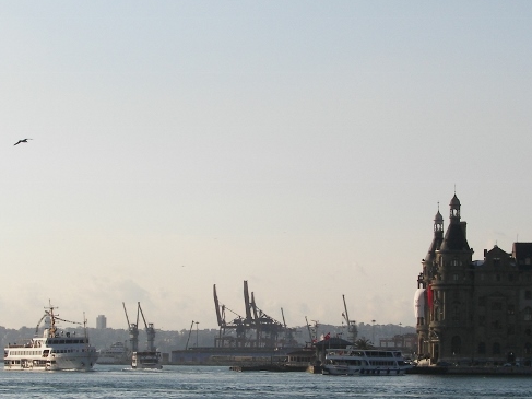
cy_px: 253
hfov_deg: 14.8
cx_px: 236
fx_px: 2044
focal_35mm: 133
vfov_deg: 11.1
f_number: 4
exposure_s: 1/500
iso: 50
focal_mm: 13.4
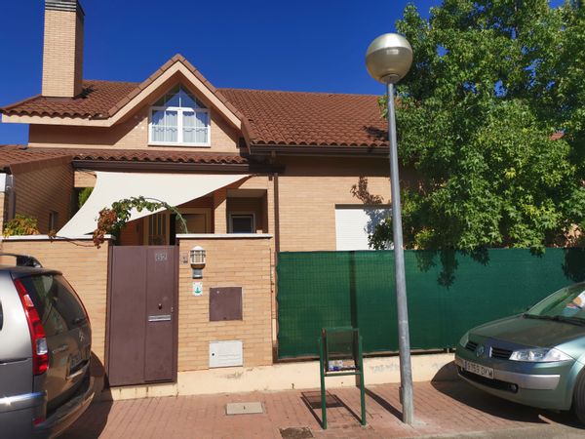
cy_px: 220
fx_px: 456
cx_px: 292
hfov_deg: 65.3
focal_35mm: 27
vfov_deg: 51.4
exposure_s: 1/3623
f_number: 1.8
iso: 50
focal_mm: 5.58
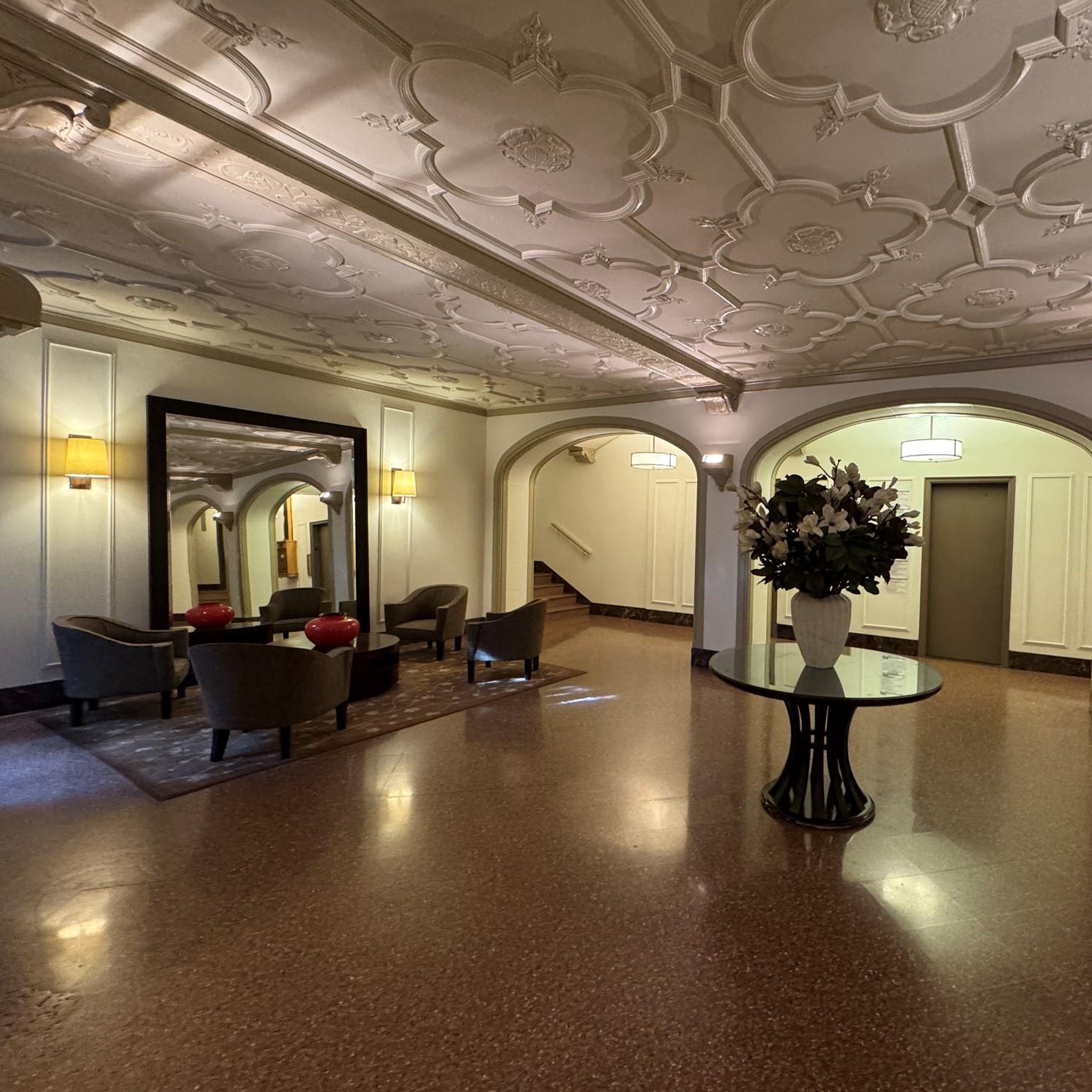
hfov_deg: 82.1
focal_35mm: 17
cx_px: 696
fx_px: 607
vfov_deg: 84.0
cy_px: 541
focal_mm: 2.22
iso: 500
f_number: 2.2
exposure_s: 1/60
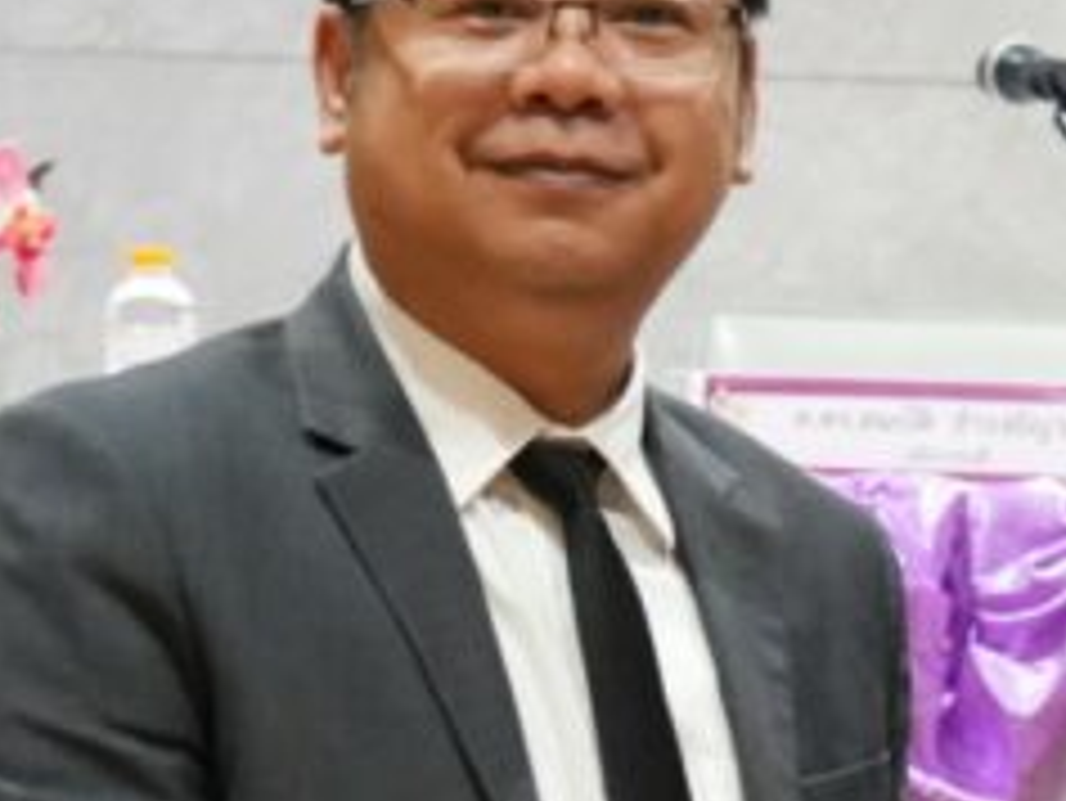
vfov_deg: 7.1
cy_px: 862
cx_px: 1142
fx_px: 6409
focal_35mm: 208
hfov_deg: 9.4
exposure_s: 1/160
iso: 4000
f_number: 4
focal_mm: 50
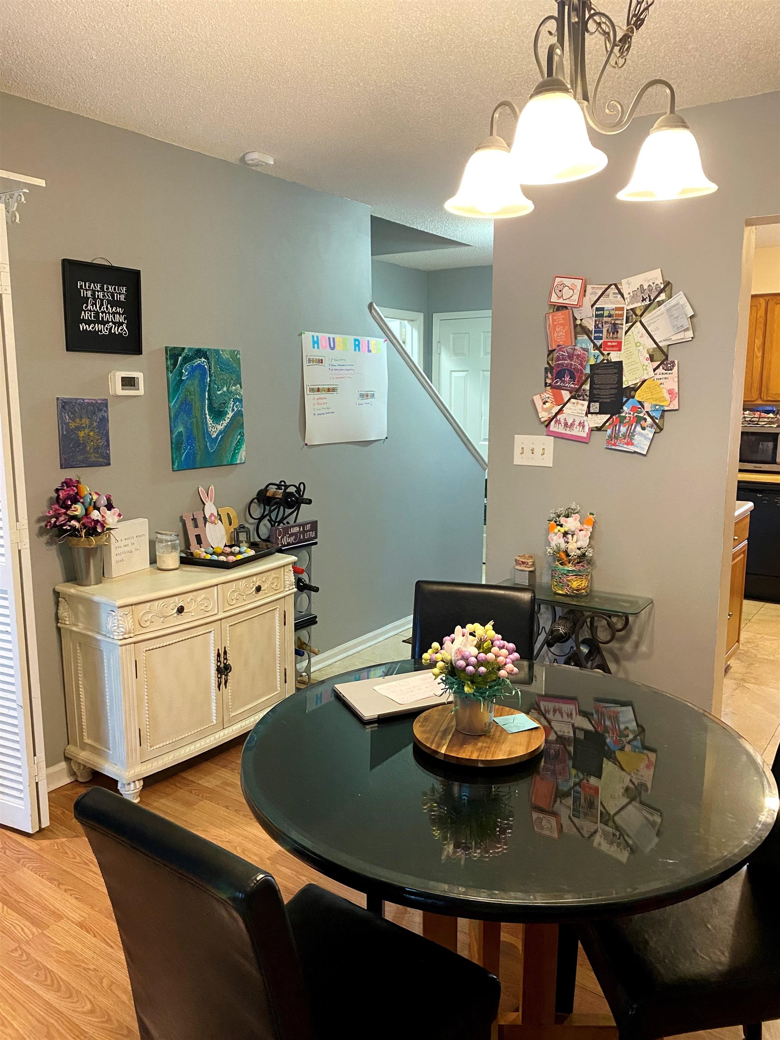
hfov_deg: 53.1
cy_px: 520
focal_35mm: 26
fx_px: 781
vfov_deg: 67.3
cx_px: 390
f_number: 1.8
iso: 500
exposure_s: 1/60
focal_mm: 4.25
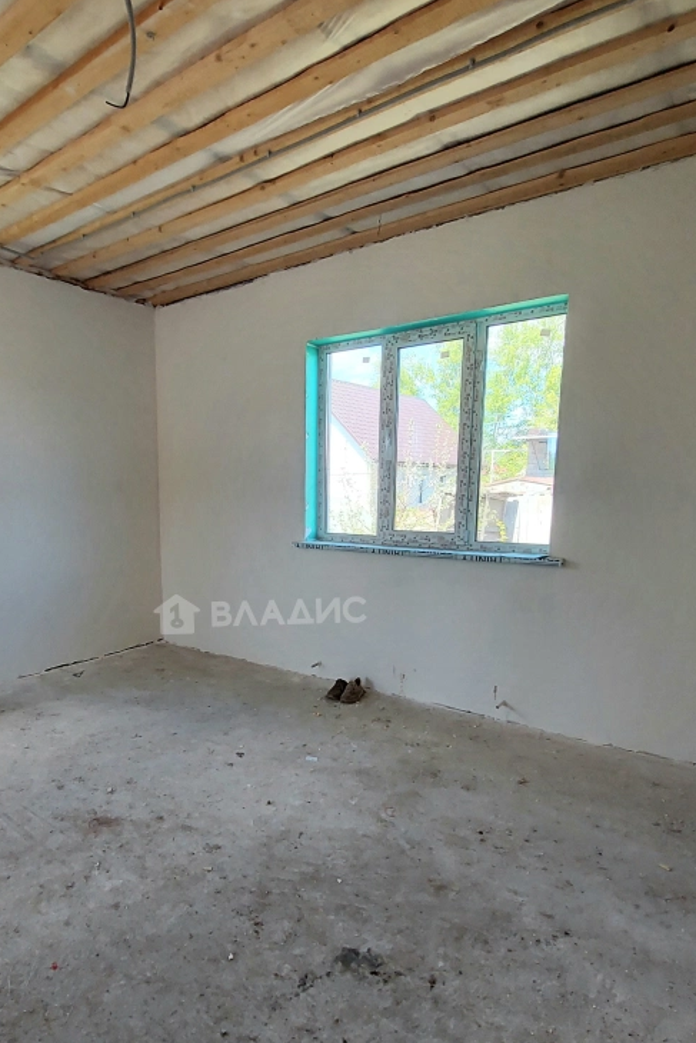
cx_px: 262
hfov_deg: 61.1
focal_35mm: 20
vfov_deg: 83.2
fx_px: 580
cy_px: 612
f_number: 2.2
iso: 64
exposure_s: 1/100
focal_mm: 1.74
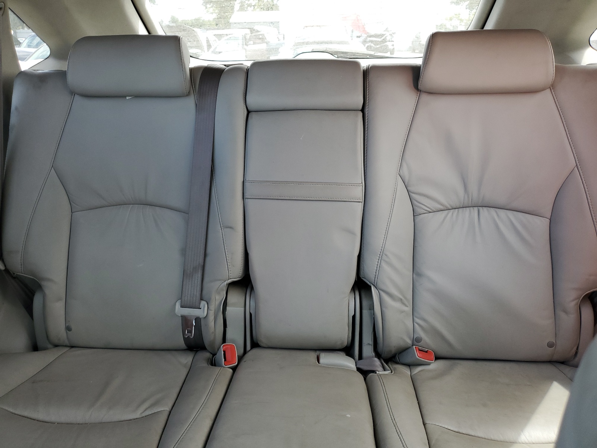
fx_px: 448
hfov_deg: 67.3
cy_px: 224
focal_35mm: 26
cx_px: 298
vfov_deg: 53.1
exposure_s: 1/120
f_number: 1.5
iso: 65
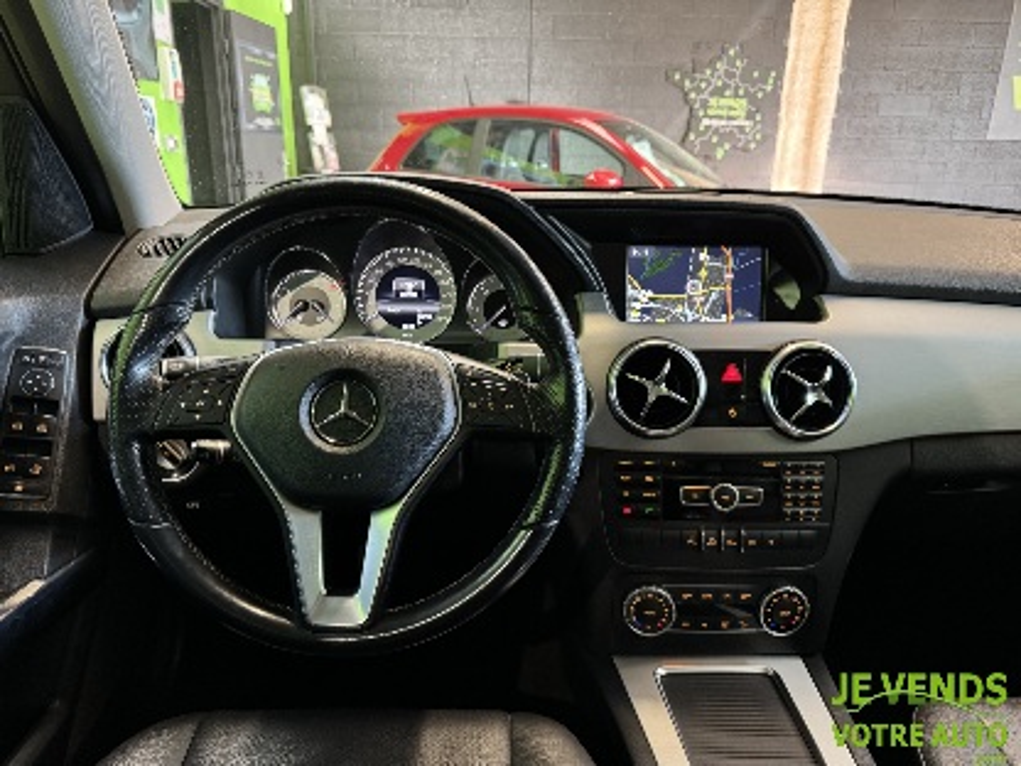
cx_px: 510
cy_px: 383
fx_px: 708
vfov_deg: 56.8
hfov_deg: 71.6
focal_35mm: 24
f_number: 1.78
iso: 640
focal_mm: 6.76
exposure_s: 1/33
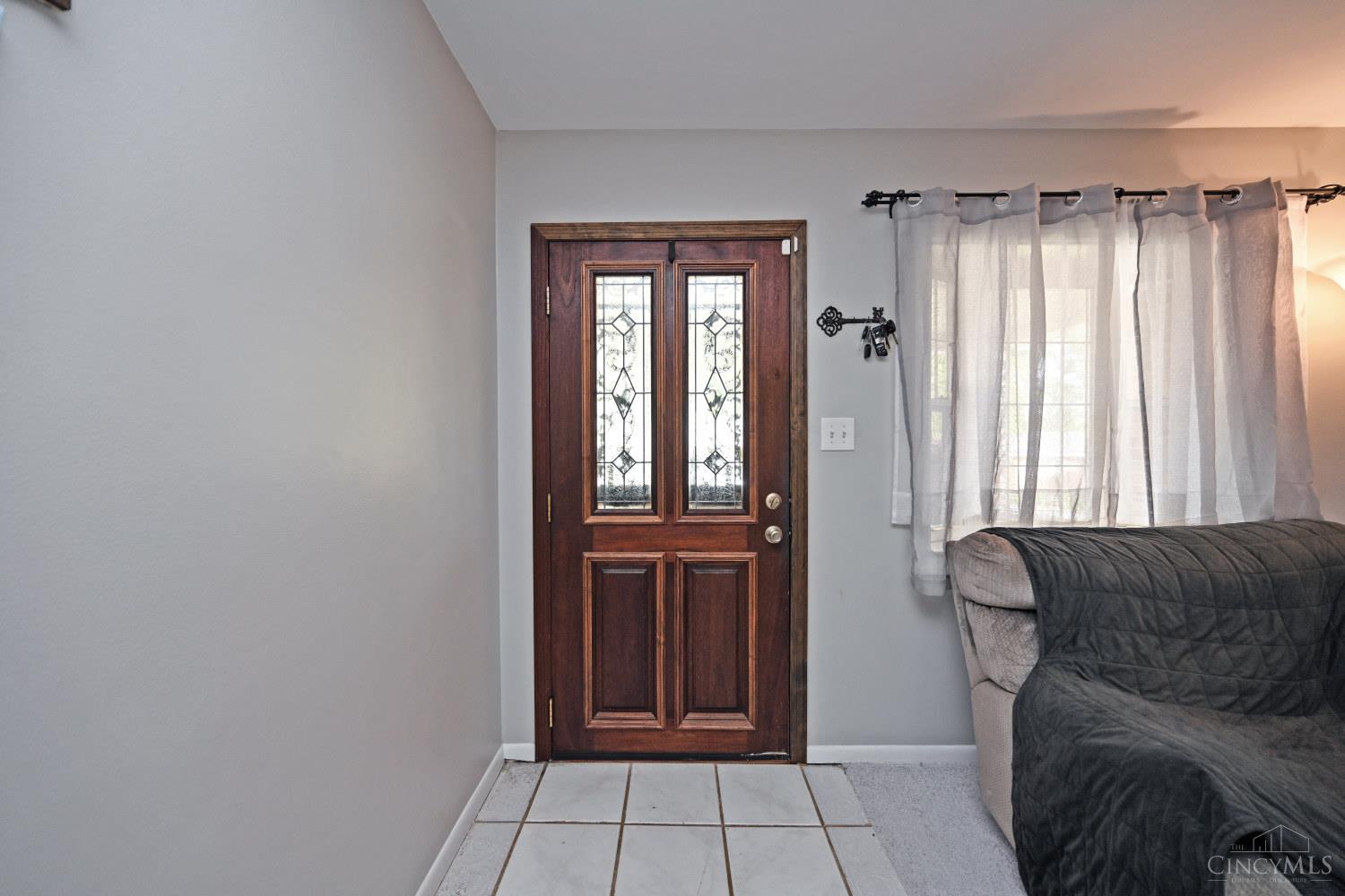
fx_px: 523
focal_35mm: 14
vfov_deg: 81.2
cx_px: 672
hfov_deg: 104.3
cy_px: 448
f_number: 4
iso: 360
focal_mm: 14
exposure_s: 1/60
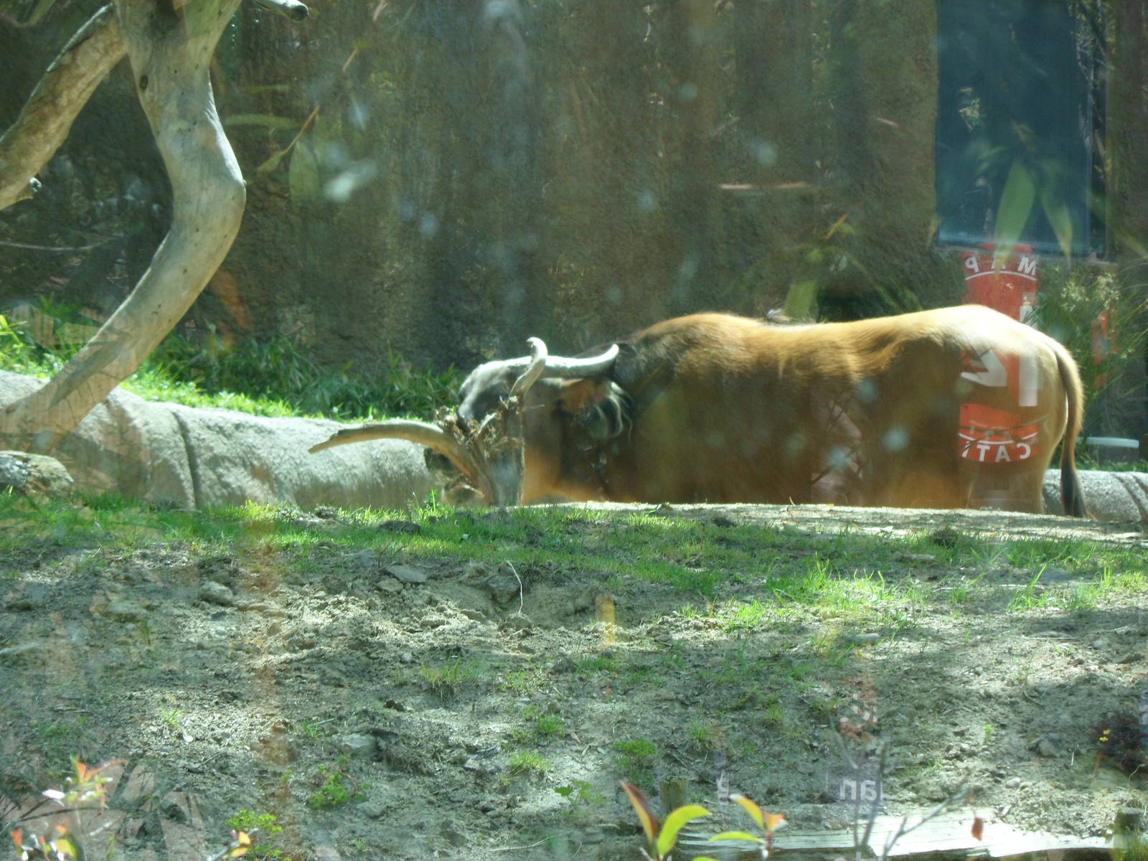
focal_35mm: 270
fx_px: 8954
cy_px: 430
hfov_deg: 7.3
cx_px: 574
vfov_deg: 5.5
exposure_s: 1/90
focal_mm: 46.8
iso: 80
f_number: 5.9
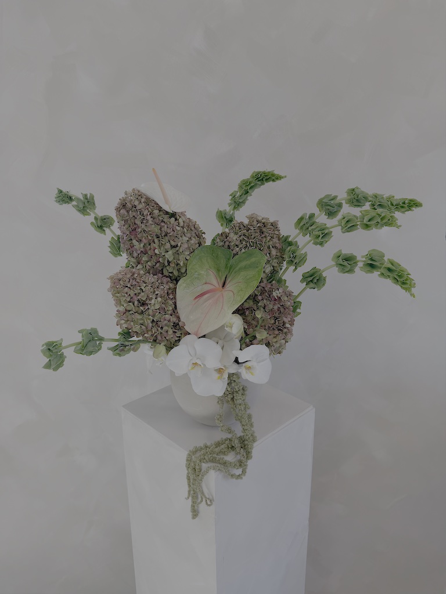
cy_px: 297
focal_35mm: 24
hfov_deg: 56.8
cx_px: 223
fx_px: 412
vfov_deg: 71.6
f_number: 1.78
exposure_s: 1/262
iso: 64
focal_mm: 6.76
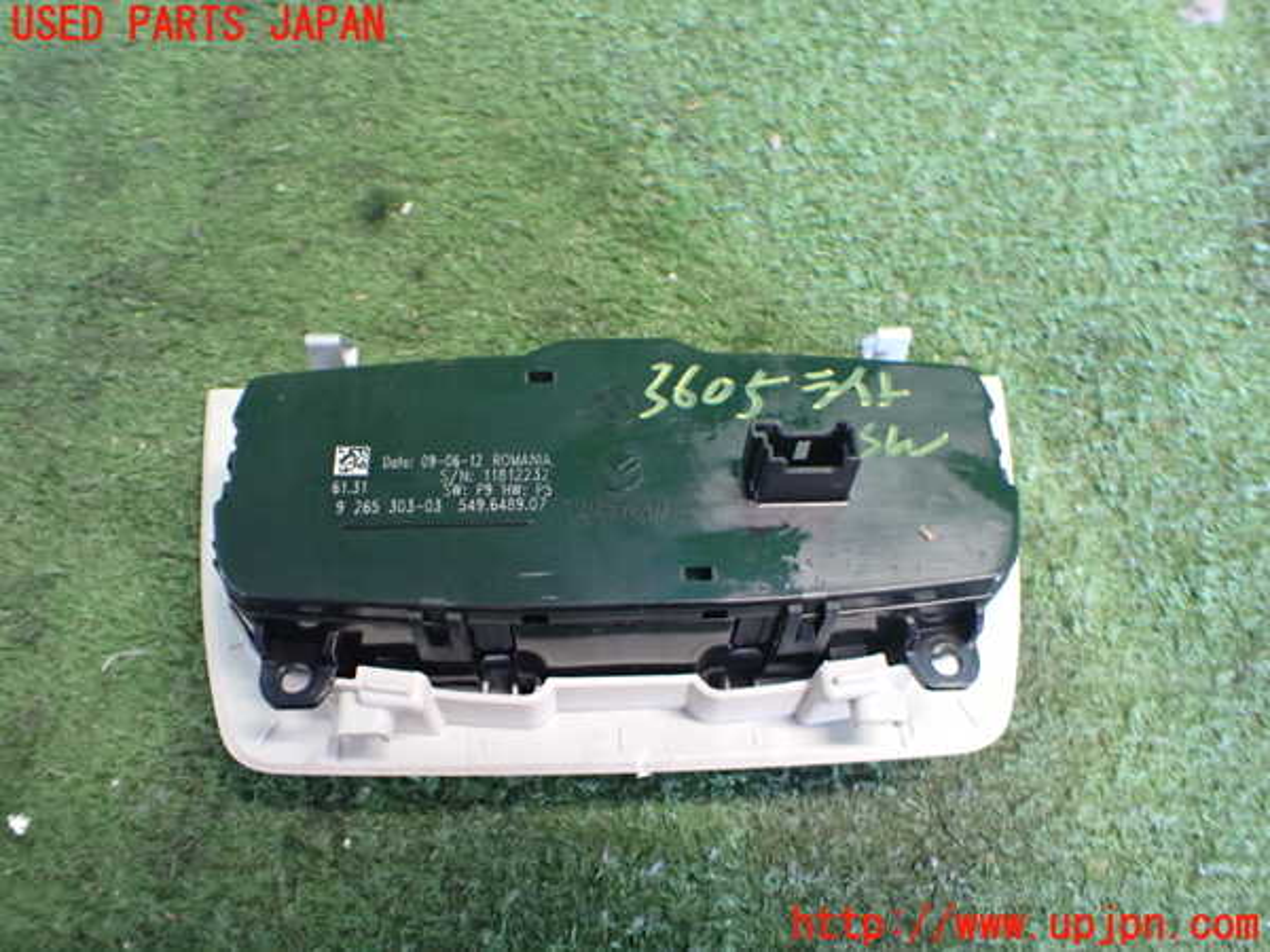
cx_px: 635
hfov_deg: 60.0
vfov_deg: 46.8
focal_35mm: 30
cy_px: 476
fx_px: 1101
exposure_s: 1/40
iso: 800
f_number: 2.3
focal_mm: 5.4
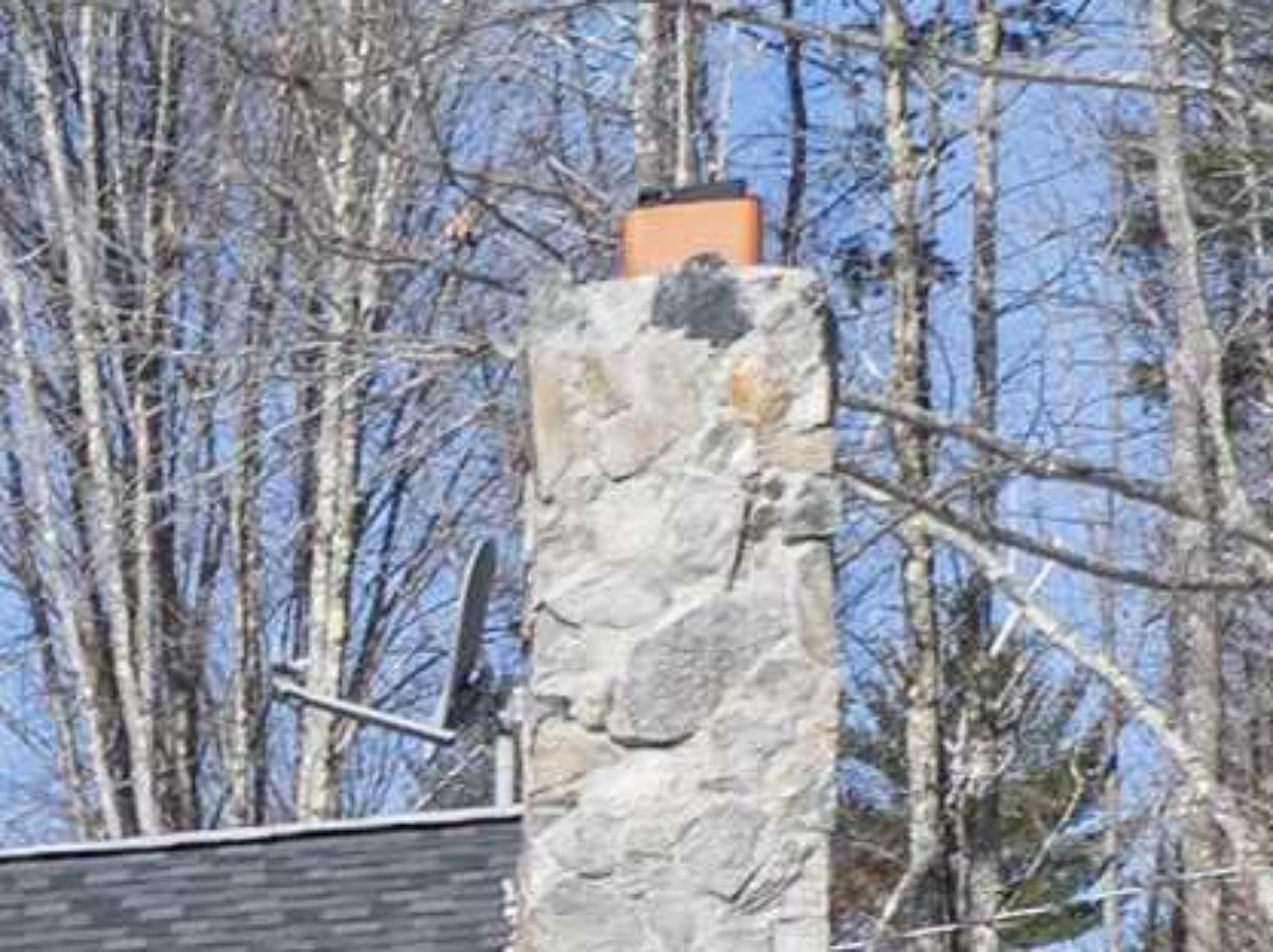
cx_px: -2784
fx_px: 6504
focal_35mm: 177
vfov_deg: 7.7
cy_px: 2472
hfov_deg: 8.8
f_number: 2.8
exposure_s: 1/3200
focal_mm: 12.29
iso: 100
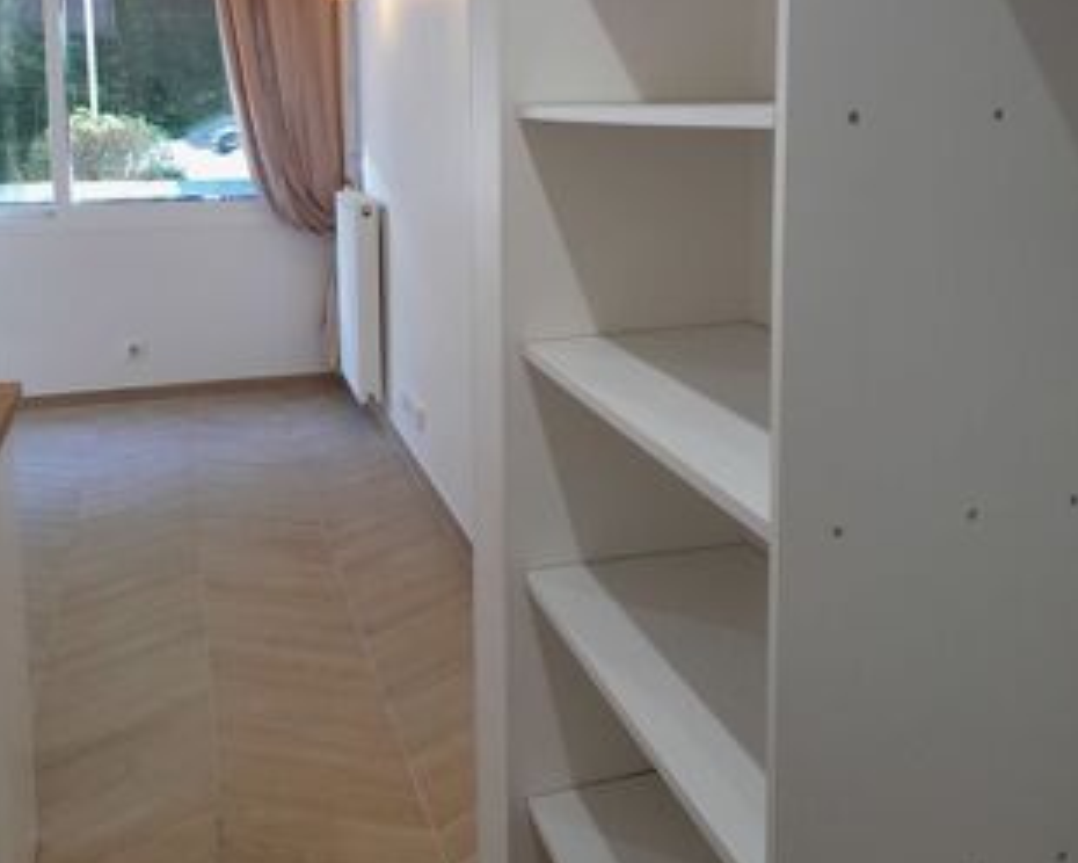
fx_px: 1117
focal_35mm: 35
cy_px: 231
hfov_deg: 51.5
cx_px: 542
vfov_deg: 41.2
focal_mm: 4
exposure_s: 1/50
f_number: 1.8
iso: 64
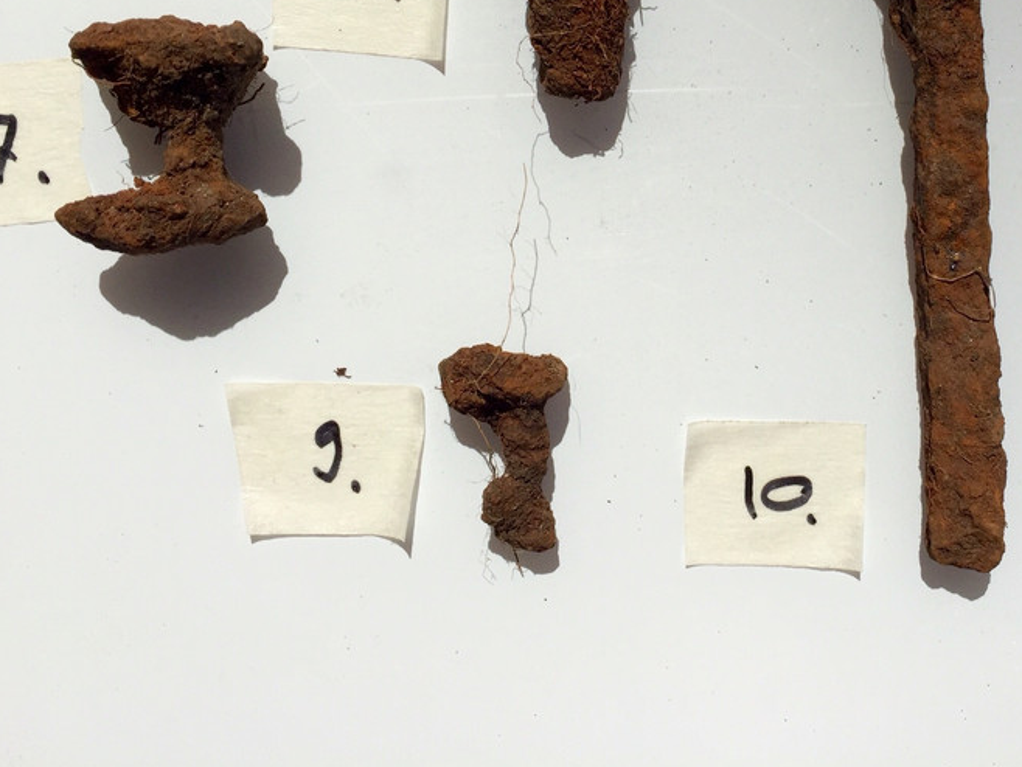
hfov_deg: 39.6
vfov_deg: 30.1
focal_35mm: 47
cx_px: 739
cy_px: 151
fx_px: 1388
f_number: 2.2
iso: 32
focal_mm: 4.15
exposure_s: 1/5650
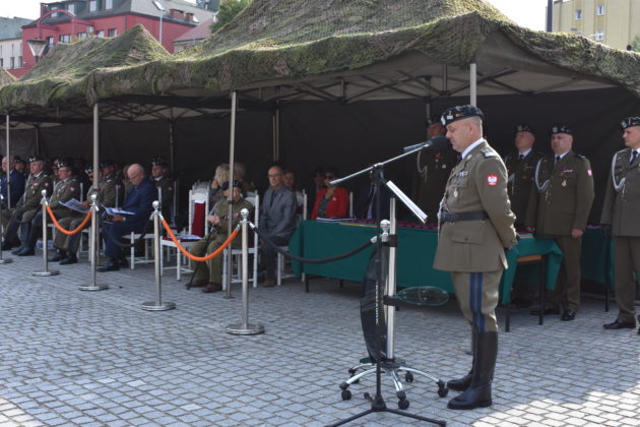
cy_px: 214
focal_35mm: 45
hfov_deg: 43.6
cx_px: 320
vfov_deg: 29.9
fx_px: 800
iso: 560
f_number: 8
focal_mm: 30
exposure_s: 1/500
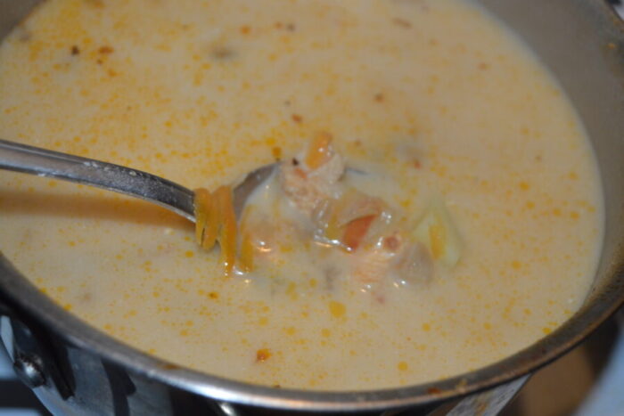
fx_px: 884
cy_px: 208
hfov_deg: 38.9
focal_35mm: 51
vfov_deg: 26.5
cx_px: 312
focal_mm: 34
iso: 800
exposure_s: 1/60
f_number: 5
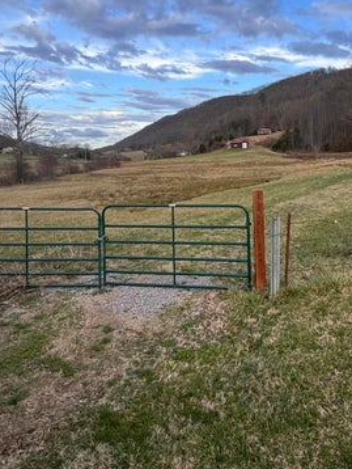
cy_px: 155
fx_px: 339
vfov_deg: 67.4
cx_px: 215
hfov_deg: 54.5
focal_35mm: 25
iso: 40
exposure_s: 1/473
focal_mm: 2.22
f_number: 2.2
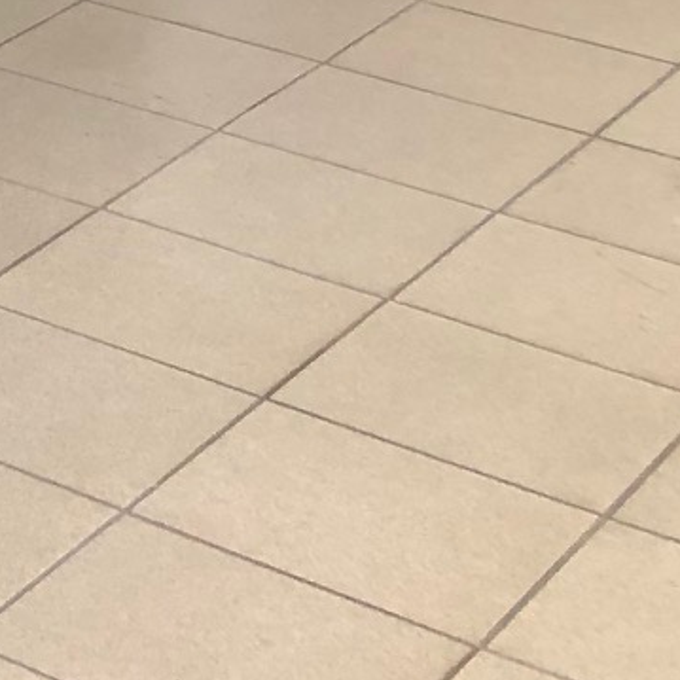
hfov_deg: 10.1
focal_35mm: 139
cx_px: -1193
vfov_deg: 11.6
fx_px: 3089
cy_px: -580
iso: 40
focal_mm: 3.99
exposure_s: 1/17
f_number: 1.8
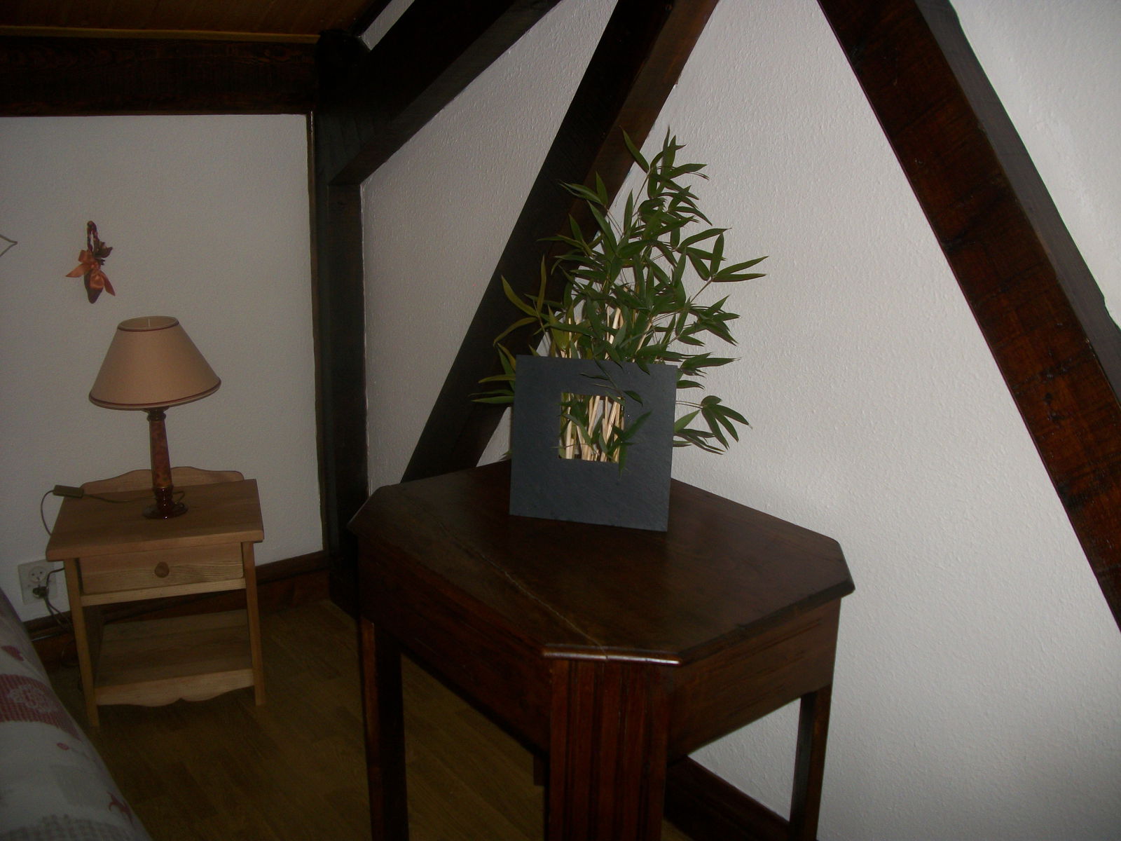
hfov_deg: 56.8
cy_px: 420
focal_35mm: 32
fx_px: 1036
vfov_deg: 44.2
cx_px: 560
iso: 80
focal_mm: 5.7
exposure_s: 1/60
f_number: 2.9
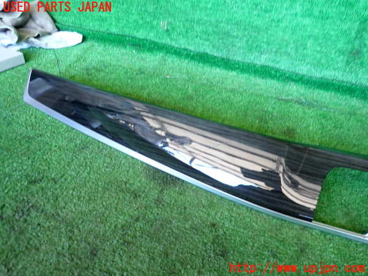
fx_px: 266
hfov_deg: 69.4
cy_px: 138
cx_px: 184
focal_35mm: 25
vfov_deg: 54.9
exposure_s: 1/30
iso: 200
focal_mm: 4.5
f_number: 2
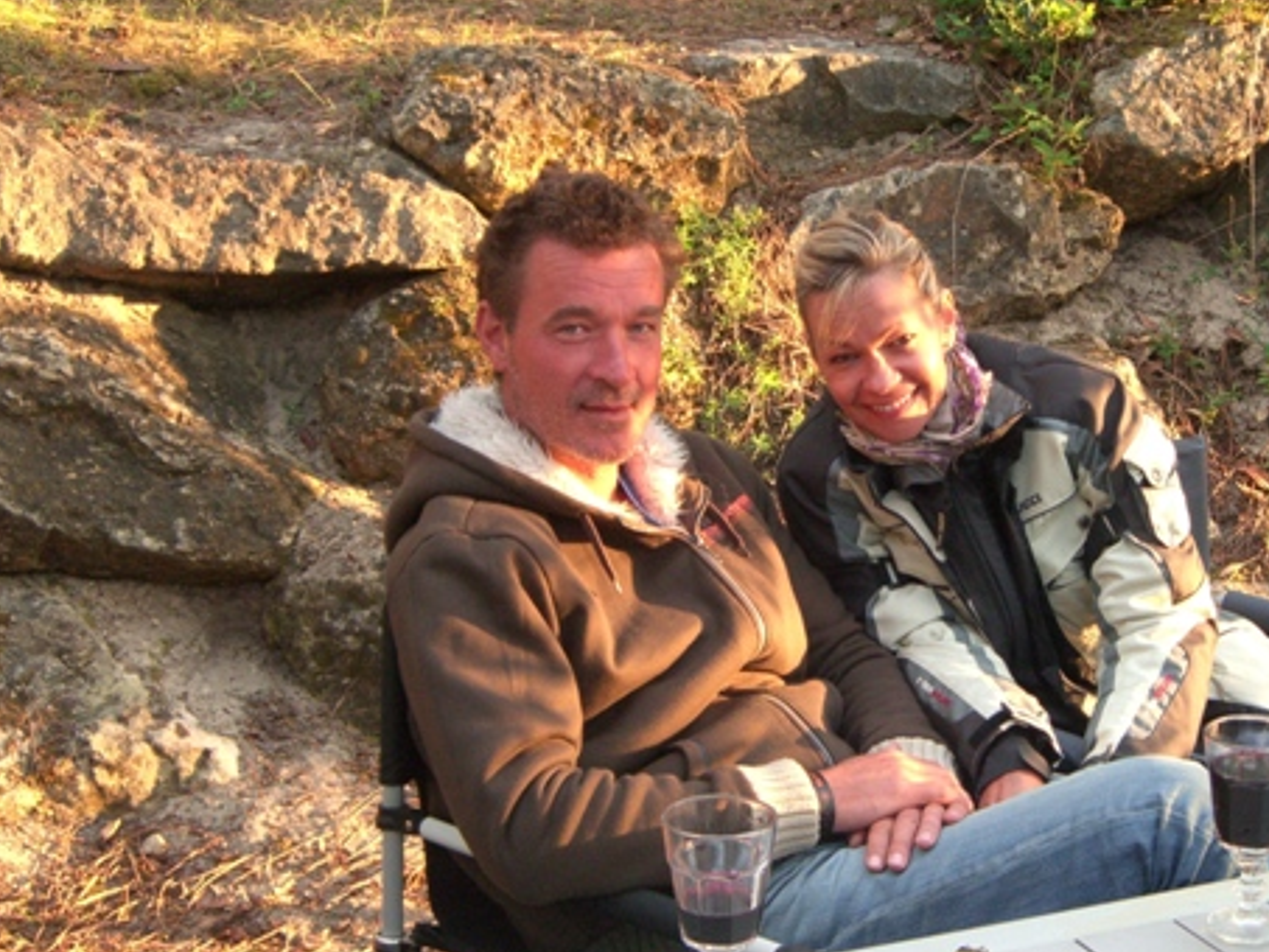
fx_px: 2383
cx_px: 874
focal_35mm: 65
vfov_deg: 22.6
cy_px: 479
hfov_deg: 29.5
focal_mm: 9.5
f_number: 3.1
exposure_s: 1/80
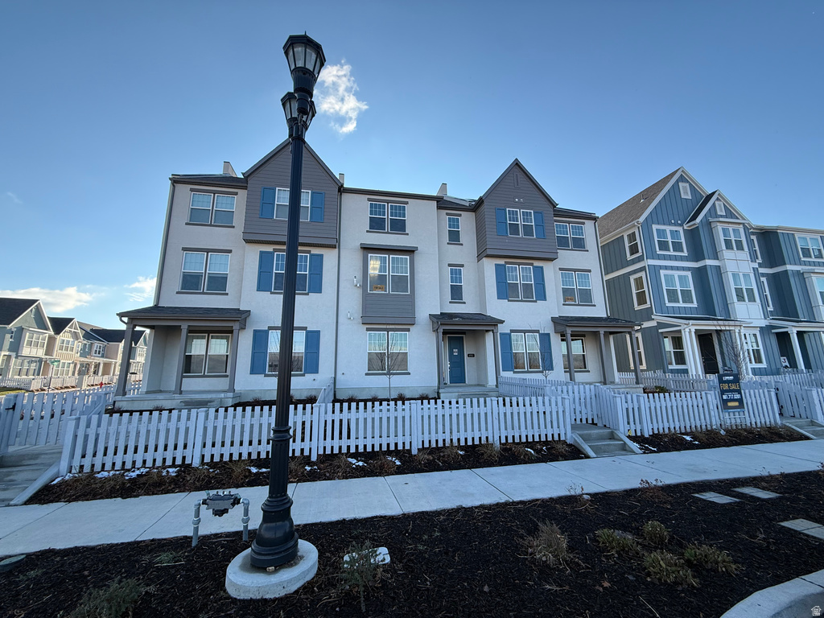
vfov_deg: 85.7
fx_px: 333
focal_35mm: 14
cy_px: 309
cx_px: 412
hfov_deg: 102.1
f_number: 2.2
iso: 64
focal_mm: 2.22
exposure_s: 1/564
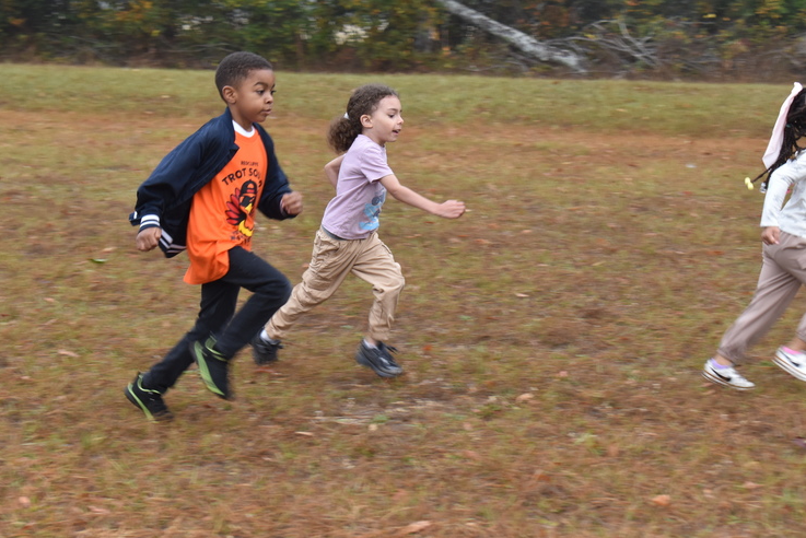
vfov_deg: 15.3
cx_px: 418
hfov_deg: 22.7
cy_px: 255
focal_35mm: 90
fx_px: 2005
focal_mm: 55
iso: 500
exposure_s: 1/100
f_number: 7.1
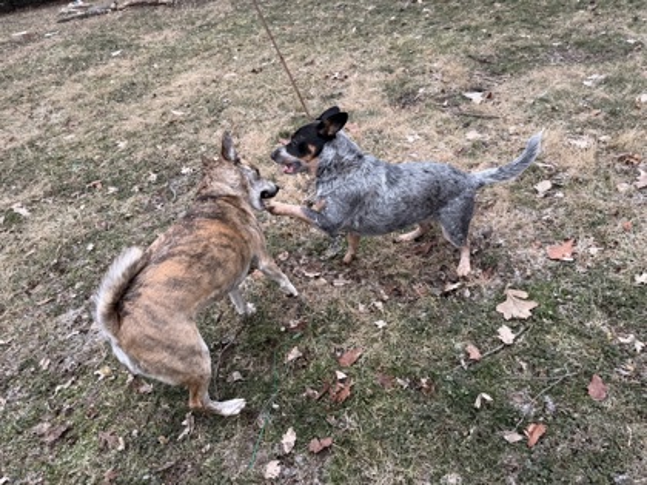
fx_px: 449
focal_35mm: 24
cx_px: 324
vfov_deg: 56.8
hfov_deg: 71.6
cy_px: 242
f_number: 1.78
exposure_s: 1/584
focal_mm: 6.76
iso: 80
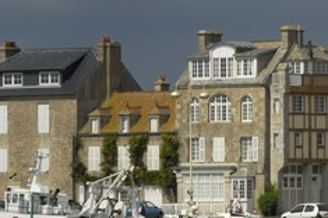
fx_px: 3302
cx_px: 245
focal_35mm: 363
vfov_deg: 3.8
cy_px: 159
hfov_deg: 5.7
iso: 100
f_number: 8.5
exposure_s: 1/320
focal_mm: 135
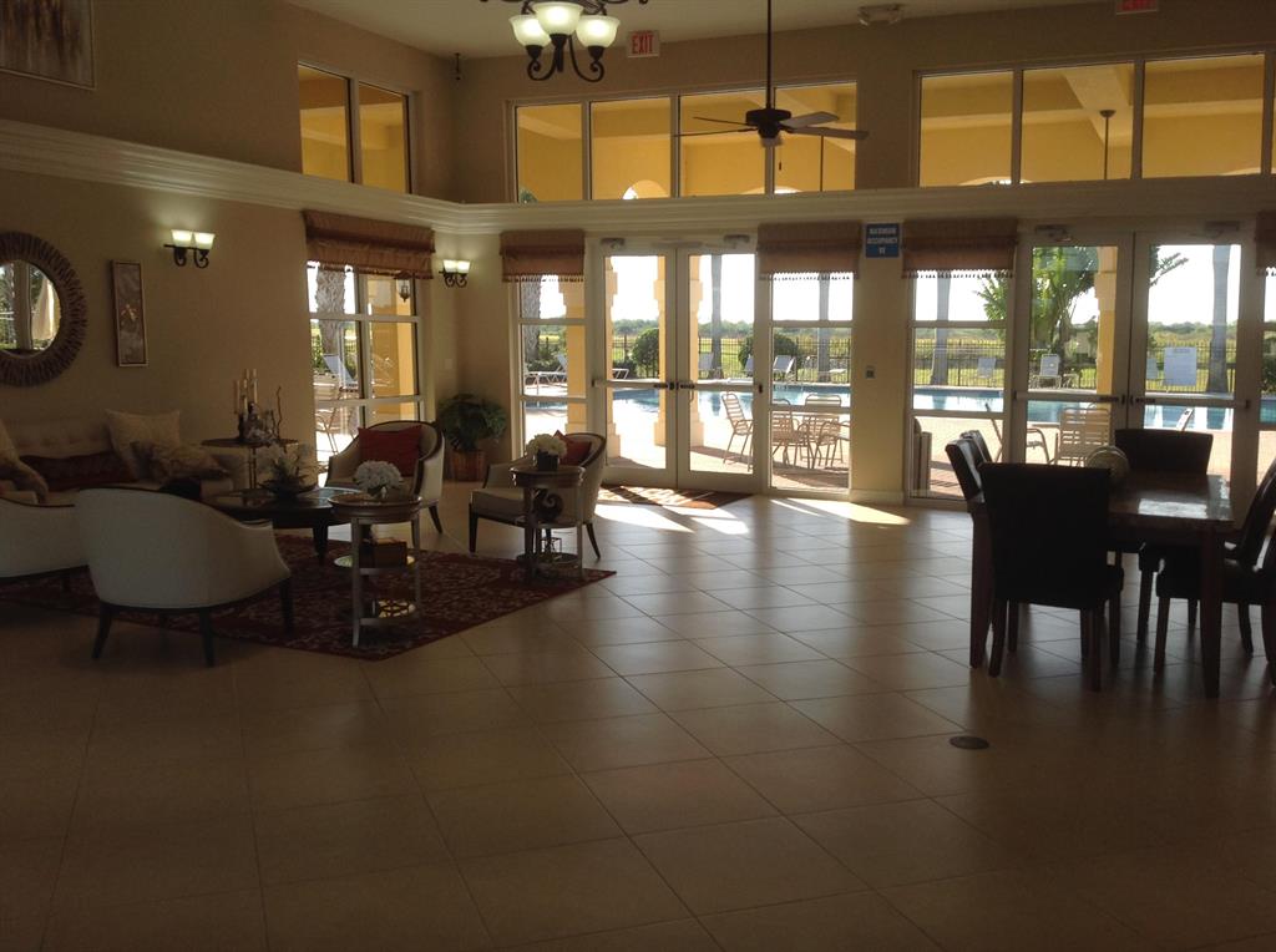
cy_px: 476
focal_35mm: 35
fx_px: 1288
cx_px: 638
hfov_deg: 52.7
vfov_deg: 40.6
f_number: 2.4
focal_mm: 4.28
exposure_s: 1/285
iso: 50
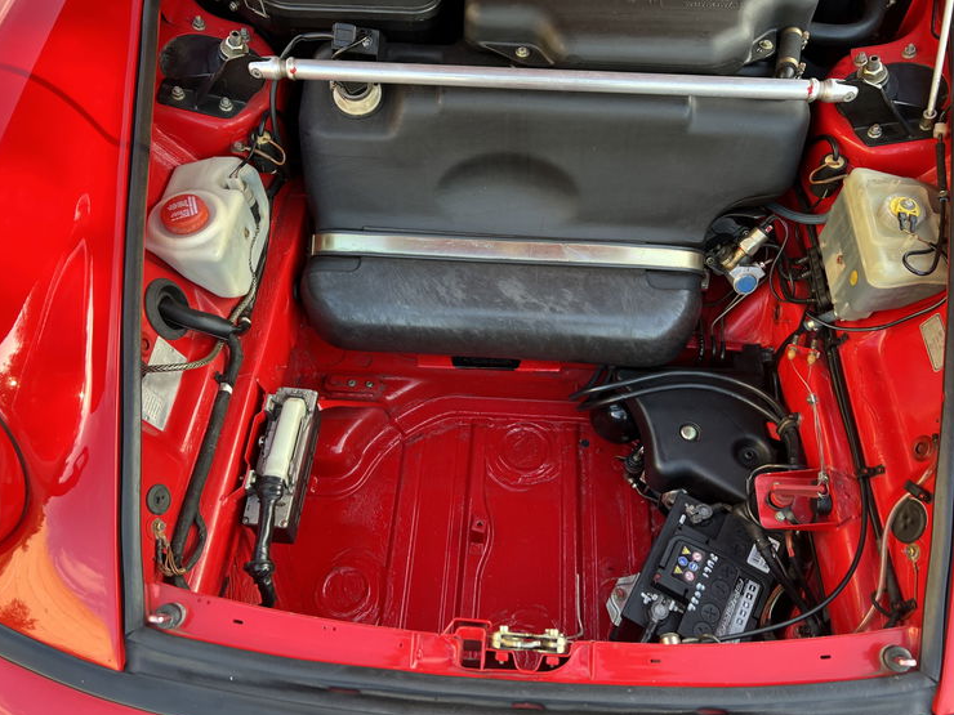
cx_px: 486
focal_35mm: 27
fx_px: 744
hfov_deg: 65.3
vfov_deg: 51.4
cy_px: 350
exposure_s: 1/121
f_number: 1.5
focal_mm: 5.7
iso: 80
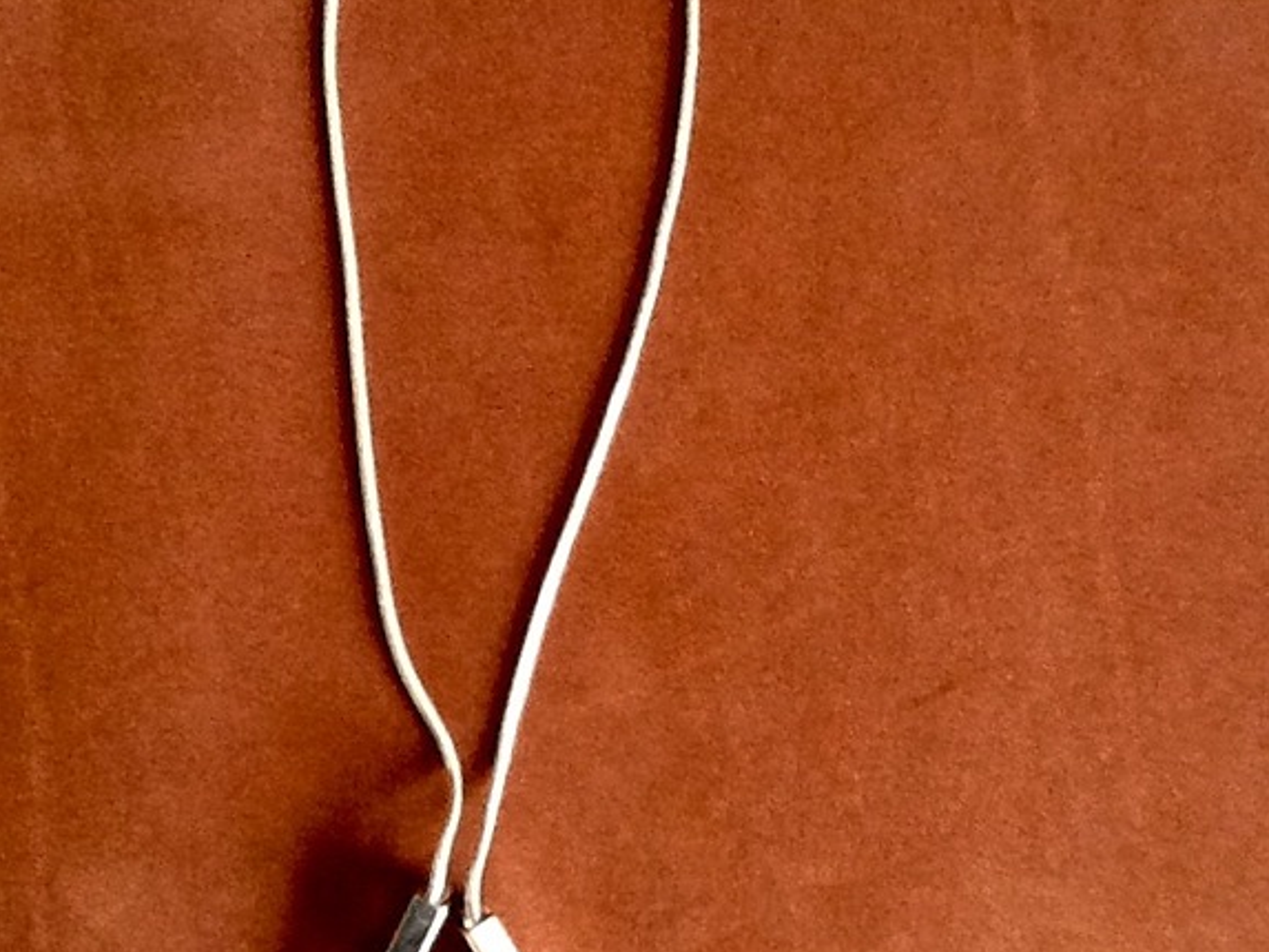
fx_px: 2163
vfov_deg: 24.8
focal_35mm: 59
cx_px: 636
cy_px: 584
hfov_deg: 32.7
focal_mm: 2.03
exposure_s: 1/24
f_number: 2.4
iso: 320
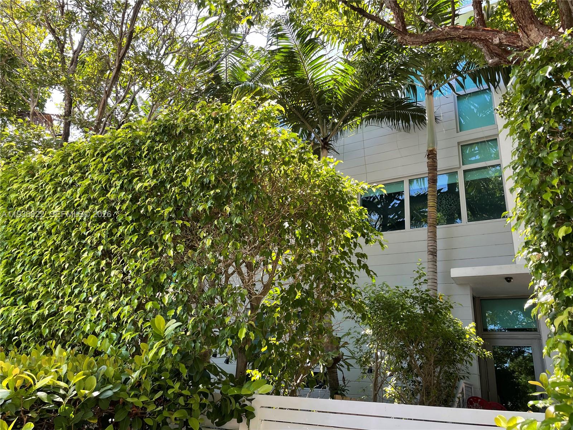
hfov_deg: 67.3
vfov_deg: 53.1
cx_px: 286
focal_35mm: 26
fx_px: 430
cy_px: 215
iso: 32
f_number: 1.6
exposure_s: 1/175
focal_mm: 4.2
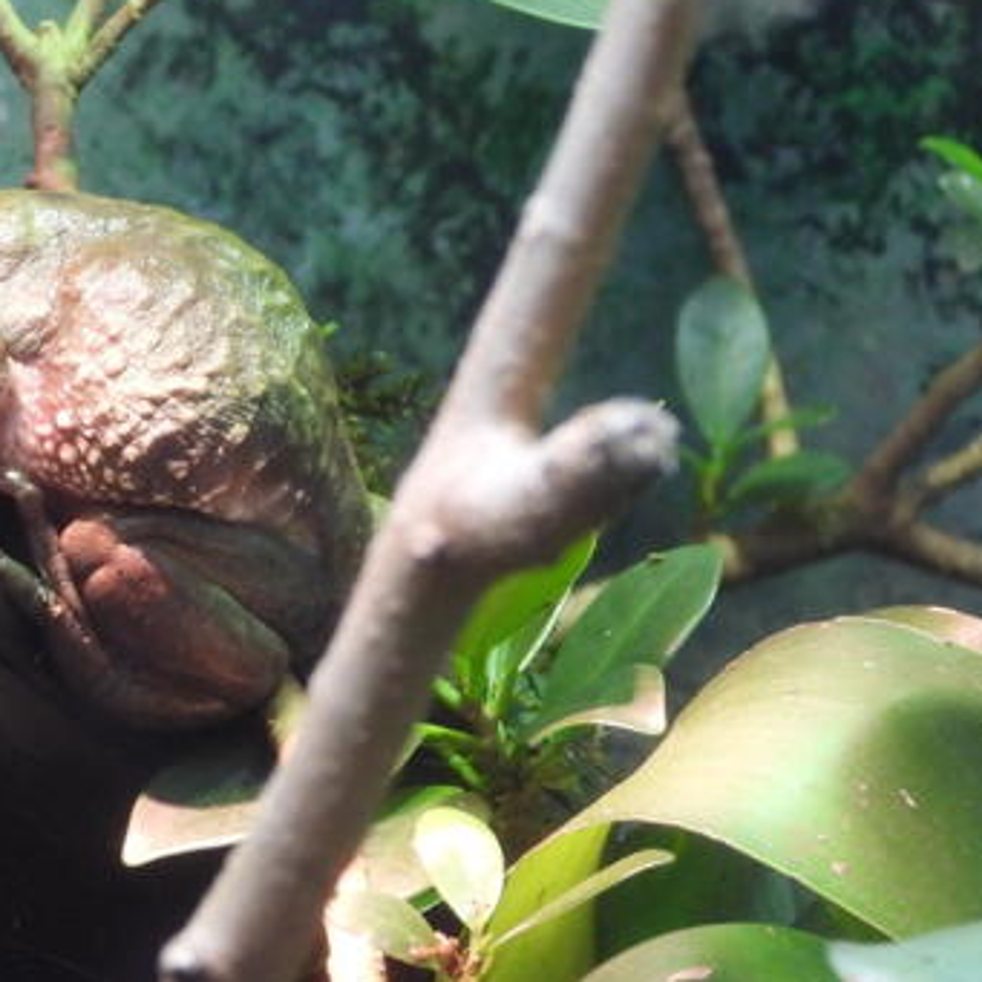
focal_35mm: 259
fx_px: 8313
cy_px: 409
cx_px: 219
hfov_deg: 6.8
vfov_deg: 6.8
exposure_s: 1/20
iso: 400
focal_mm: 22.5
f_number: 4
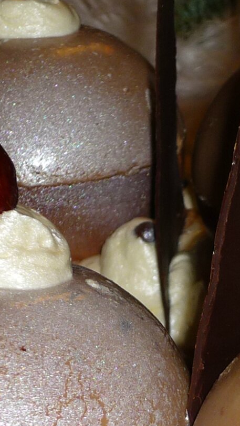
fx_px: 2454
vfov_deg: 9.9
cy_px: 317
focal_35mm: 217
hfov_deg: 5.6
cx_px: 269
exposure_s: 1/40
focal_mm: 10.2
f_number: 3.7
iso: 100
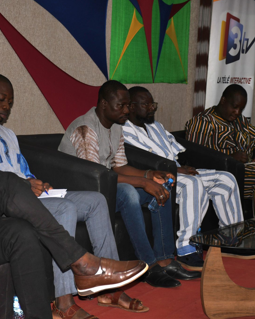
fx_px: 840
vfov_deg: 21.5
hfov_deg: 17.2
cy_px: 159
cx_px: 92
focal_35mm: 89
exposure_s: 1/60.2
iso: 100
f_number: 4.5
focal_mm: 42
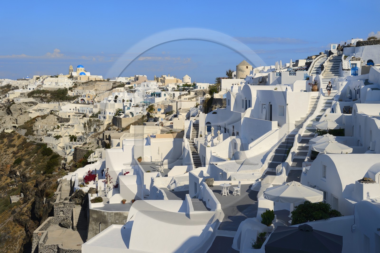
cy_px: 126
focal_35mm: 44
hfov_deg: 44.5
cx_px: 190
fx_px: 464
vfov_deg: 30.5
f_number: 13
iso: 100
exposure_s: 1/250
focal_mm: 44
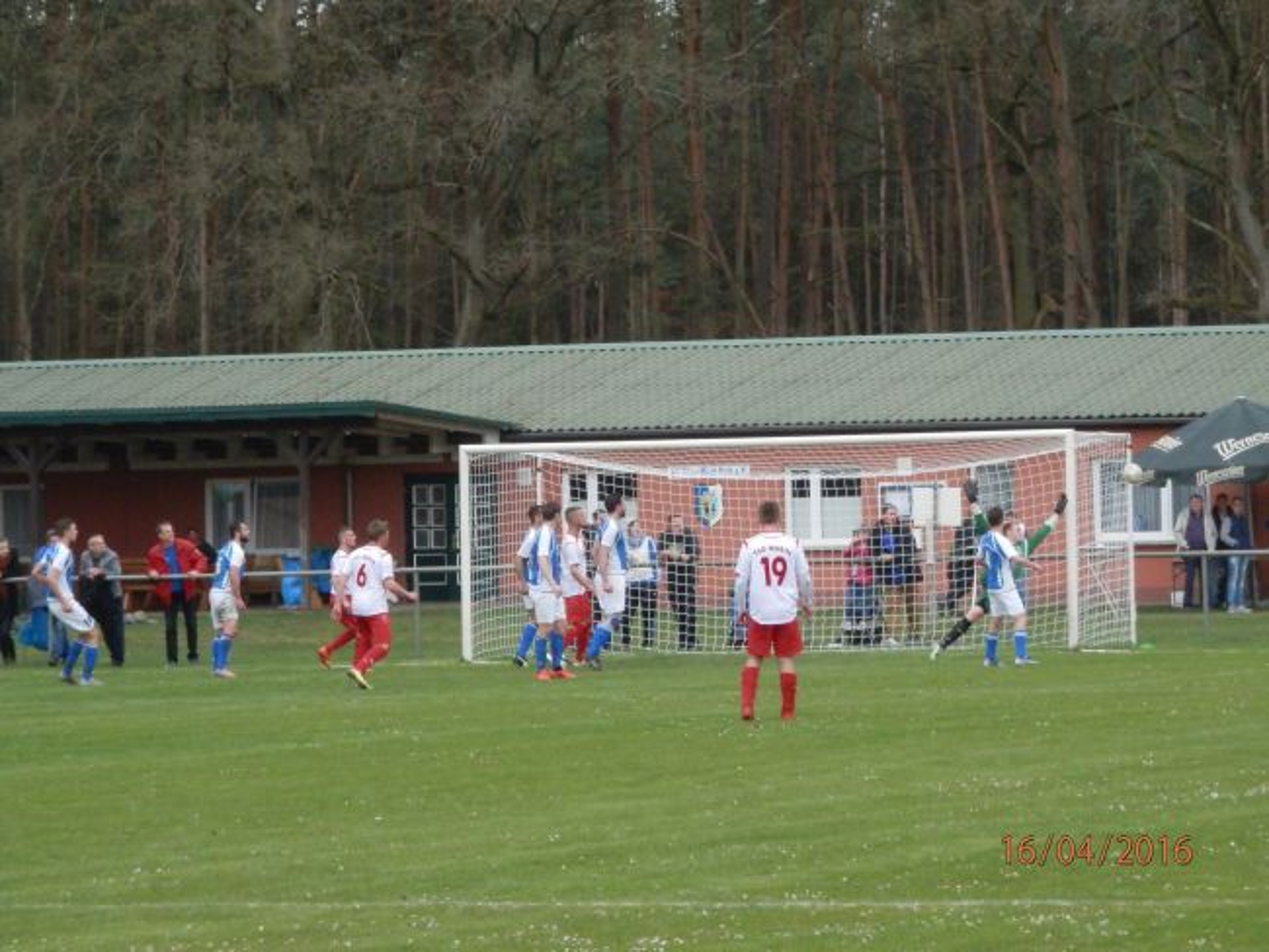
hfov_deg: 9.7
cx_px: 634
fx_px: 7481
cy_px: 476
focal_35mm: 204
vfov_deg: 7.3
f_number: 5.9
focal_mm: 36.5
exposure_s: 1/500
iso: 400
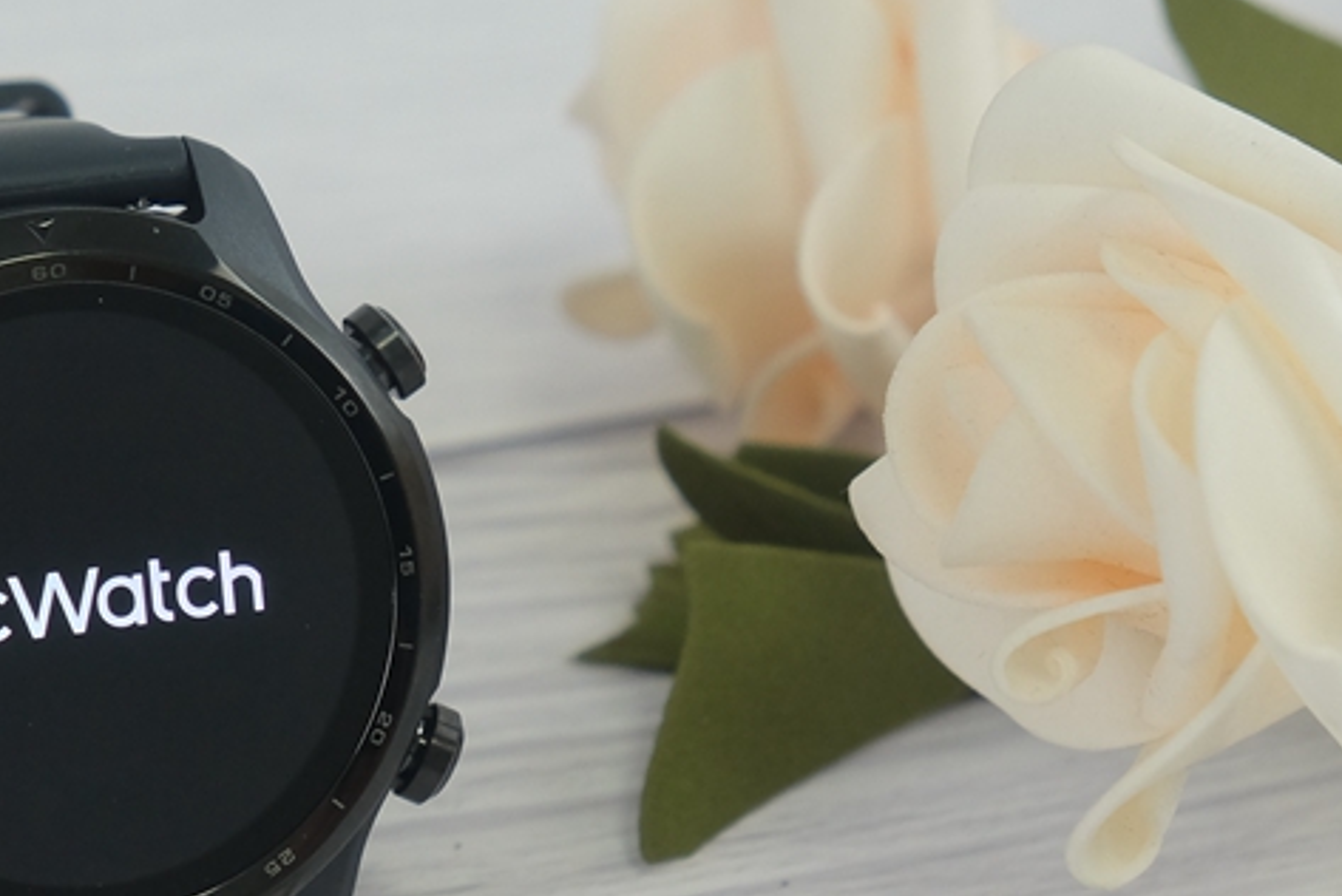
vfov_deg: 8.0
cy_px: 724
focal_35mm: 171
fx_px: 6378
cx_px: 136
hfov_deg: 11.9
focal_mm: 52.7
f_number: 5.6
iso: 800
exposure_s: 1/85
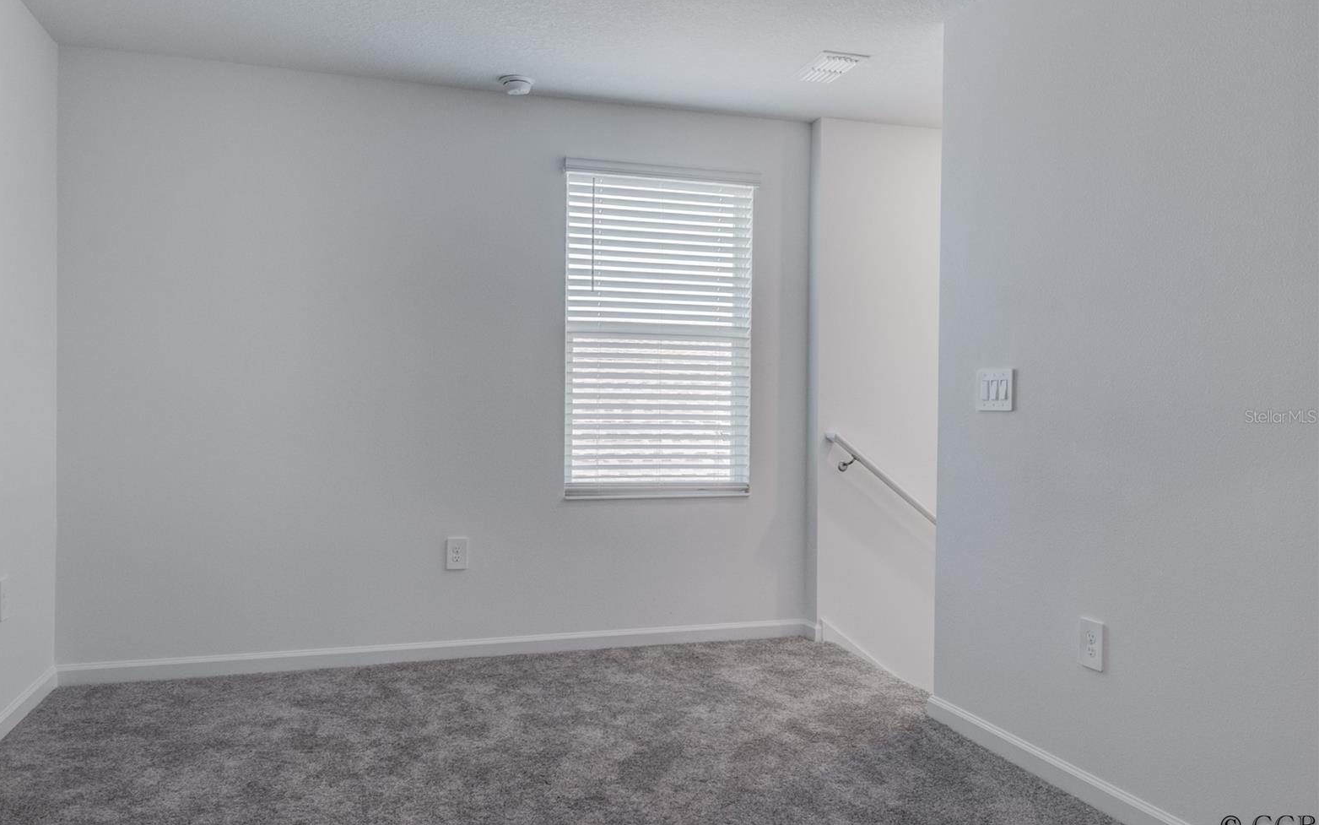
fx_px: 899
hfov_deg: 72.5
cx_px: 645
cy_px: 416
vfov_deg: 49.3
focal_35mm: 25
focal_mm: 16
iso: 400
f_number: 8
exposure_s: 1/30
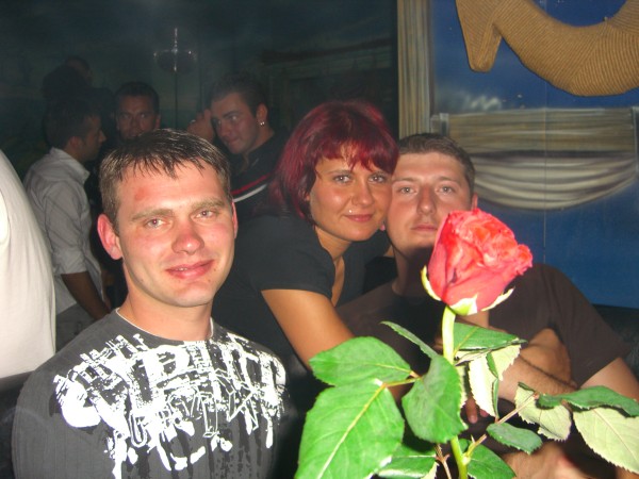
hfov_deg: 49.0
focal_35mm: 38
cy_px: 240
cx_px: 320
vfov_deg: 37.7
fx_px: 701
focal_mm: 7.9
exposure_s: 1/60
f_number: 2.8
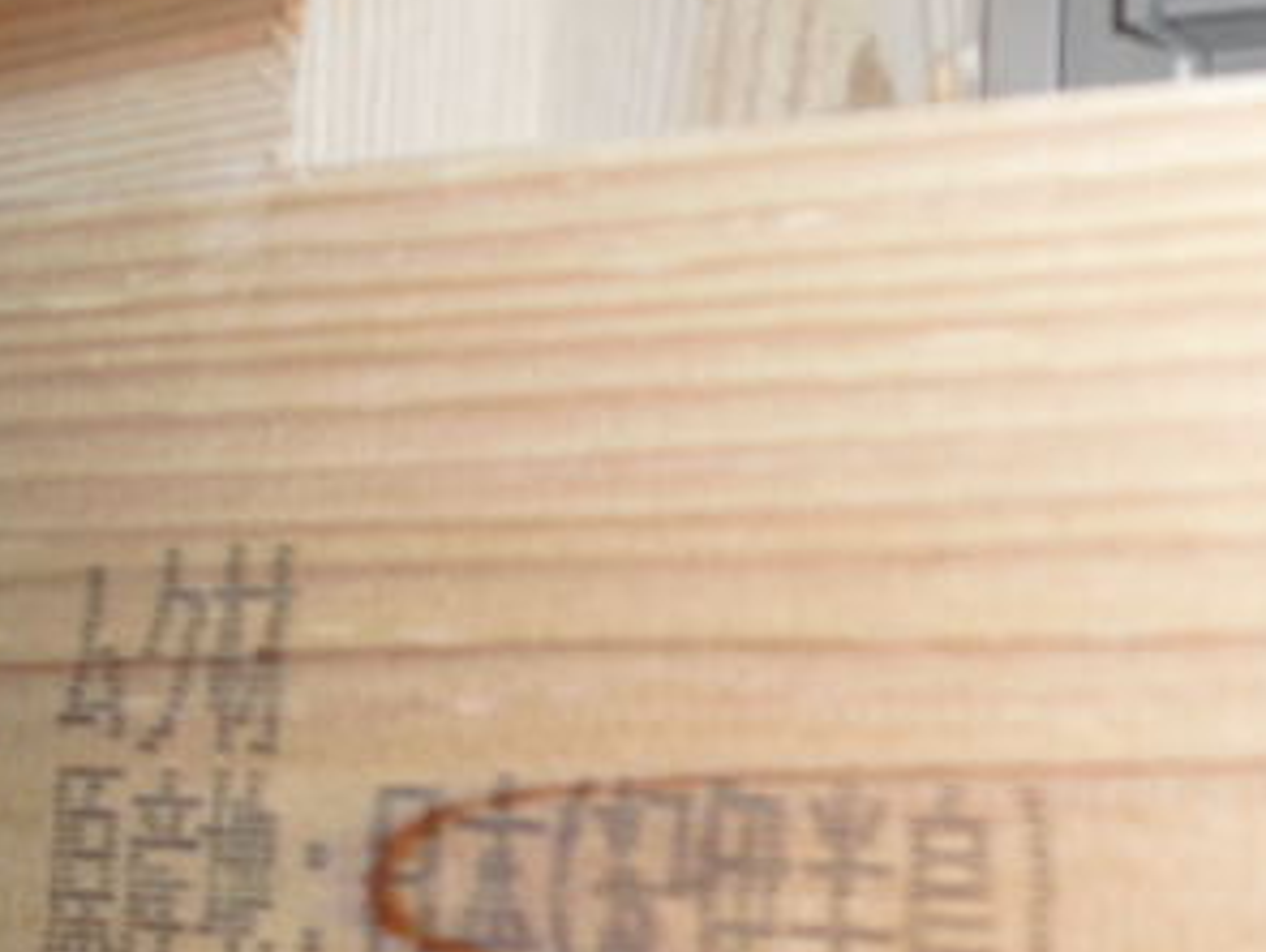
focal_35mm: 78
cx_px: 1047
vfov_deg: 18.7
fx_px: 2856
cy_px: 789
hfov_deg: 24.5
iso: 64
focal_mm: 6.3
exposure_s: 1/60
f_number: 3.1
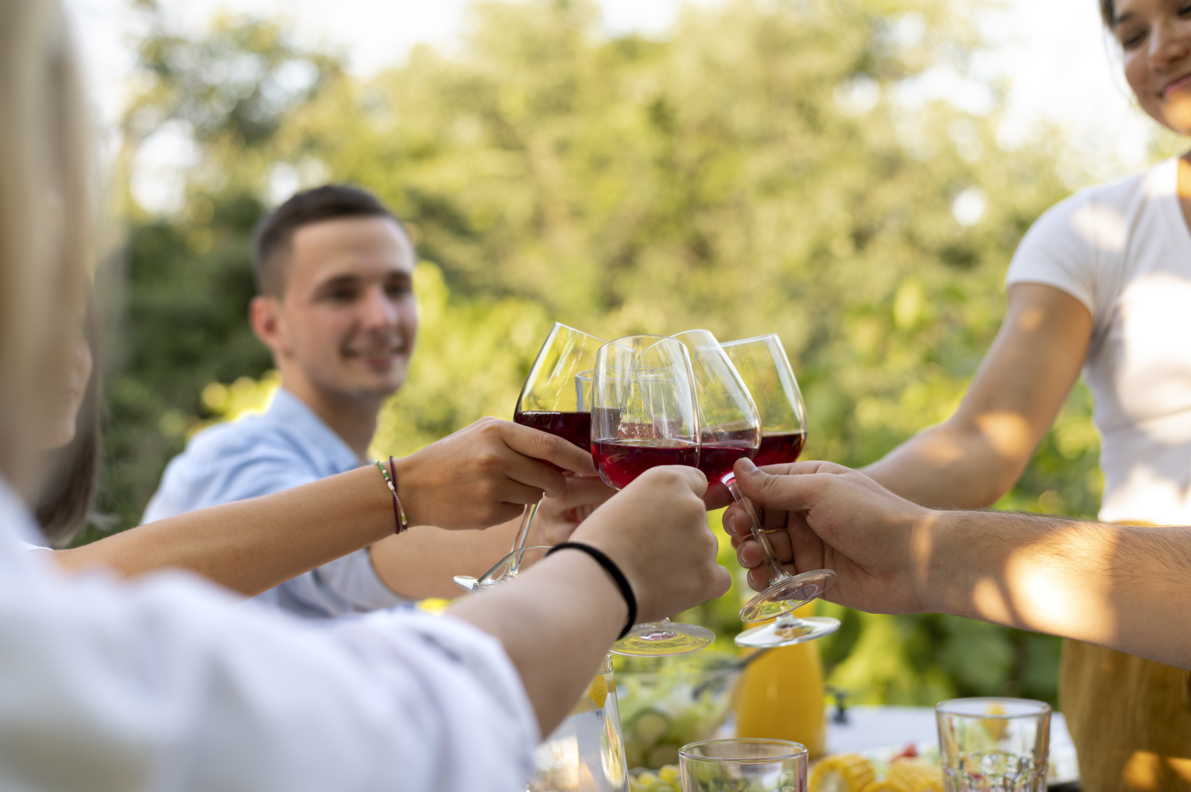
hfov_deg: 39.6
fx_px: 1653
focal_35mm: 50
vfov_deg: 27.0
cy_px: 396
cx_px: 596
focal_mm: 50
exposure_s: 1/500
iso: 250
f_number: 2.8
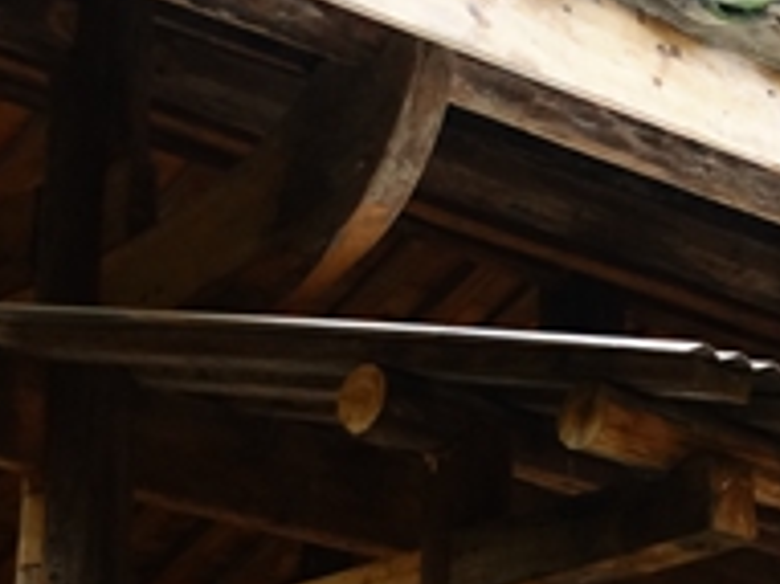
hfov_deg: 11.9
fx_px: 3400
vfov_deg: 9.6
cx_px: 1470
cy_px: 792
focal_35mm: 151
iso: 500
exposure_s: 1/80
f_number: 4
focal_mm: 14.7
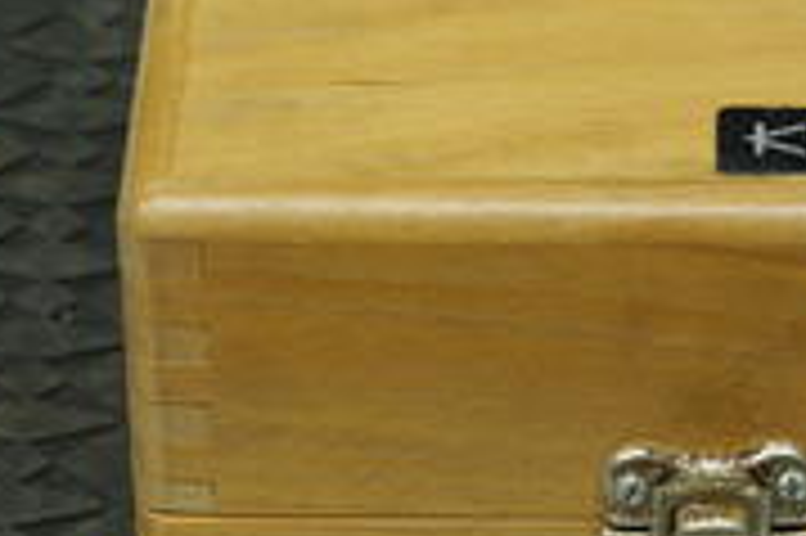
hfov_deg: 8.0
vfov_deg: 5.4
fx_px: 5726
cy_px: 270
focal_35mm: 256
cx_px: 689
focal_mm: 55
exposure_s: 1/6
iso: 400
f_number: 8
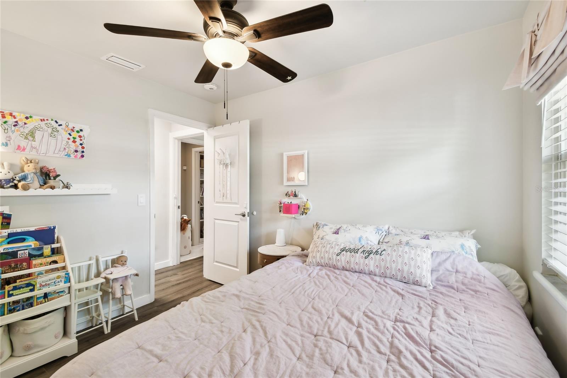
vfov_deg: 77.3
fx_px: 236
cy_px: 189
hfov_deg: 100.4
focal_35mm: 15
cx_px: 284
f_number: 7.1
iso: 100
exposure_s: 1/3.33
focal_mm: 10
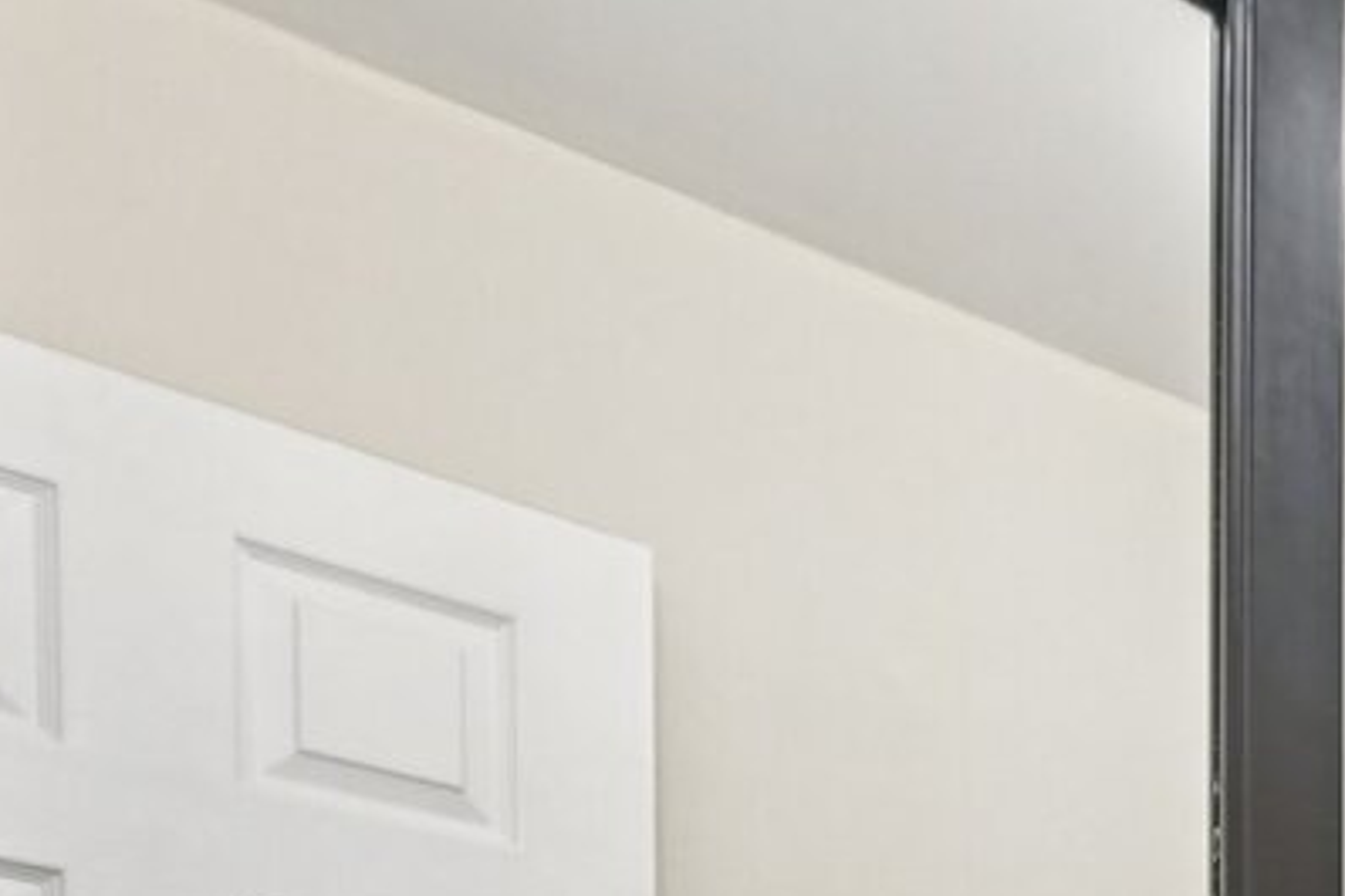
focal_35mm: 59
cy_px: 1606
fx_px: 2205
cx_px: 2318
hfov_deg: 22.6
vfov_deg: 18.2
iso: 800
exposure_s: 1/25
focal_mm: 14.5
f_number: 8
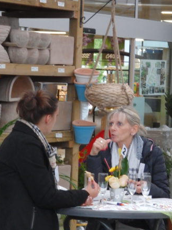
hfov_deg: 9.7
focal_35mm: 153
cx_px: 79
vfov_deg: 12.9
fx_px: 1015
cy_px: 123
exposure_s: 1/25
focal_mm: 25.1
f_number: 5.4
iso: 1600
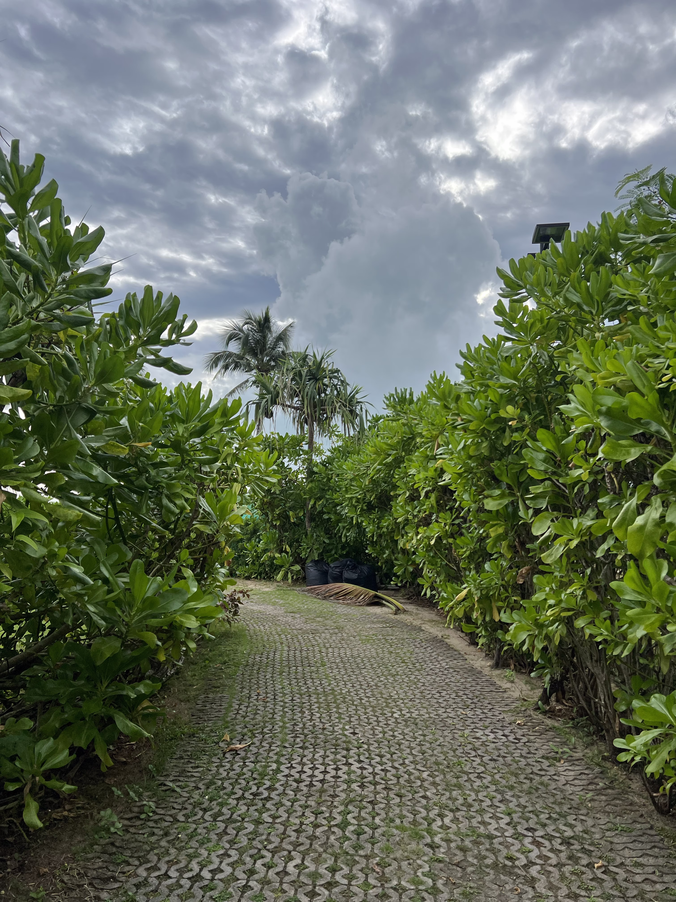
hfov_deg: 53.1
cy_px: 451
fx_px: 677
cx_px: 338
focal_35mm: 26
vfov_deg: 67.3
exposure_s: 1/3165
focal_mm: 5.7
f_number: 1.5
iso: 50
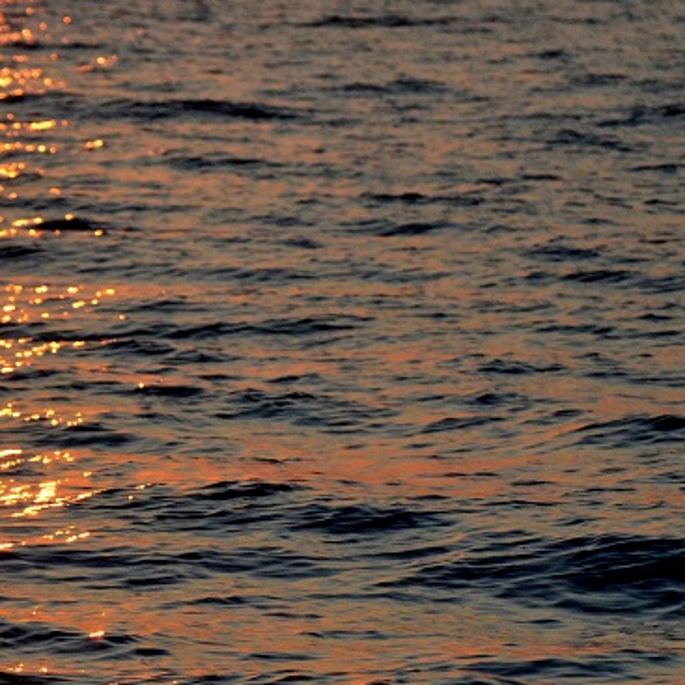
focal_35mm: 381
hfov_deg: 4.6
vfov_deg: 4.6
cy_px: 581
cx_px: -21
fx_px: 8530
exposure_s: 1/8000
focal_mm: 110
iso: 1400
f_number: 4.5
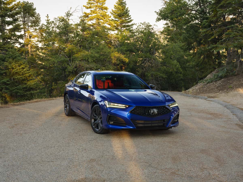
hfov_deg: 37.5
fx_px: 358
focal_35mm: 51
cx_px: 122
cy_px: 91
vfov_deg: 28.6
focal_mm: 64
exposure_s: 1/4
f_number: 11
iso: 100
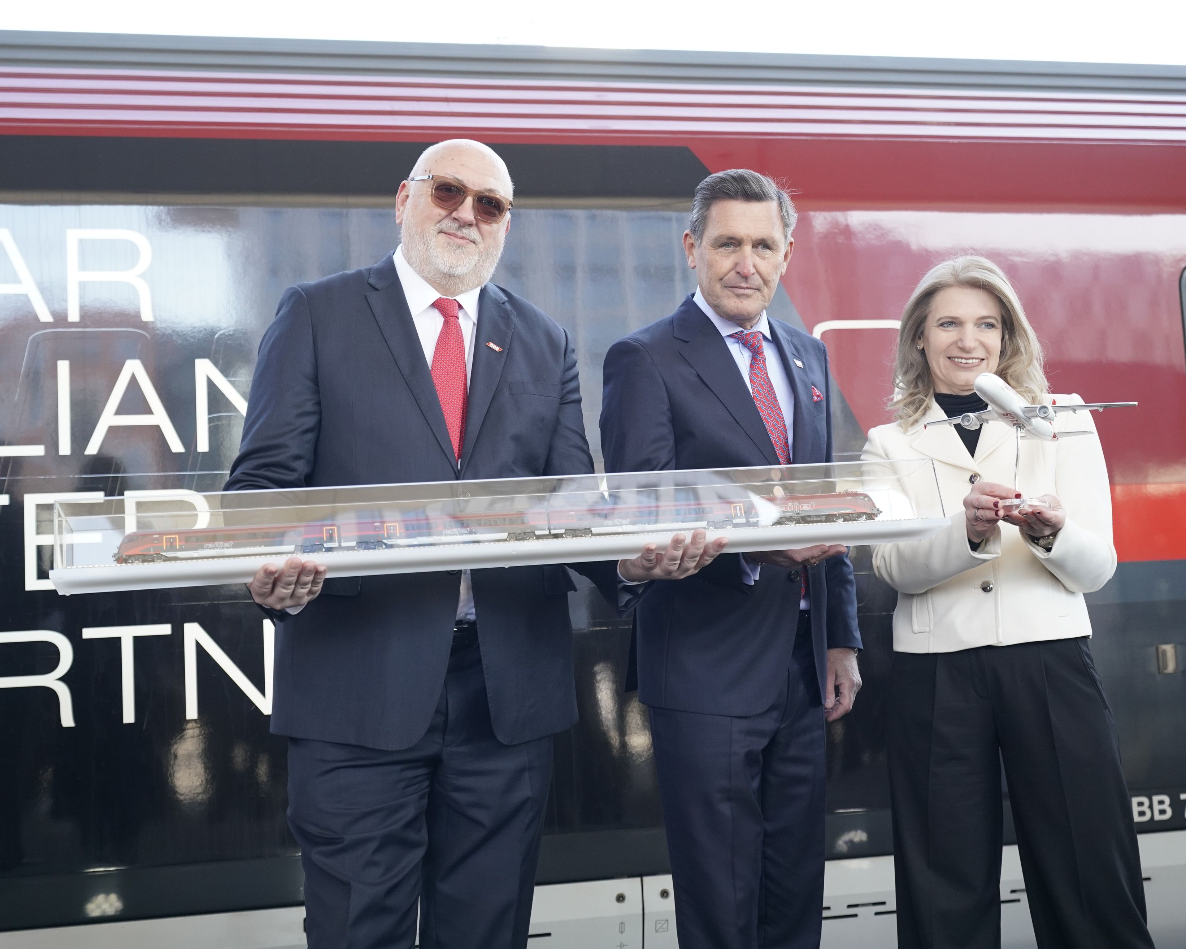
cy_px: 477
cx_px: 556
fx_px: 1404
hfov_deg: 45.8
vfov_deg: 37.3
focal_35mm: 40
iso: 1250
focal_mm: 35
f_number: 4
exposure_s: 1/400
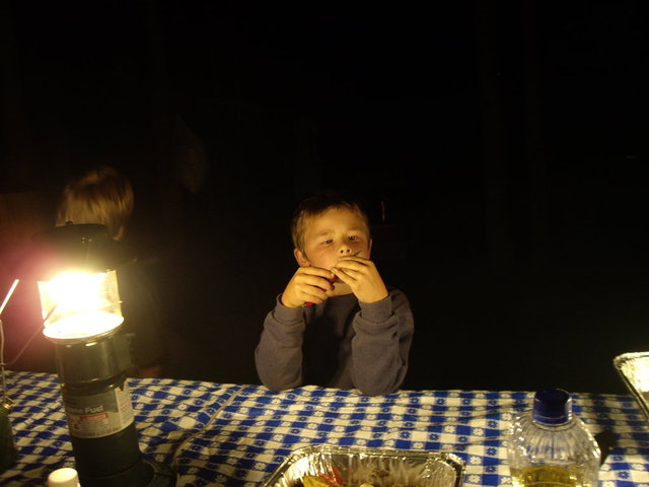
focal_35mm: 38
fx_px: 712
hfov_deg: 49.0
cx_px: 324
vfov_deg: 37.7
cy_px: 244
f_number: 2.7
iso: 100
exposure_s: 1/10
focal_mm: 6.2
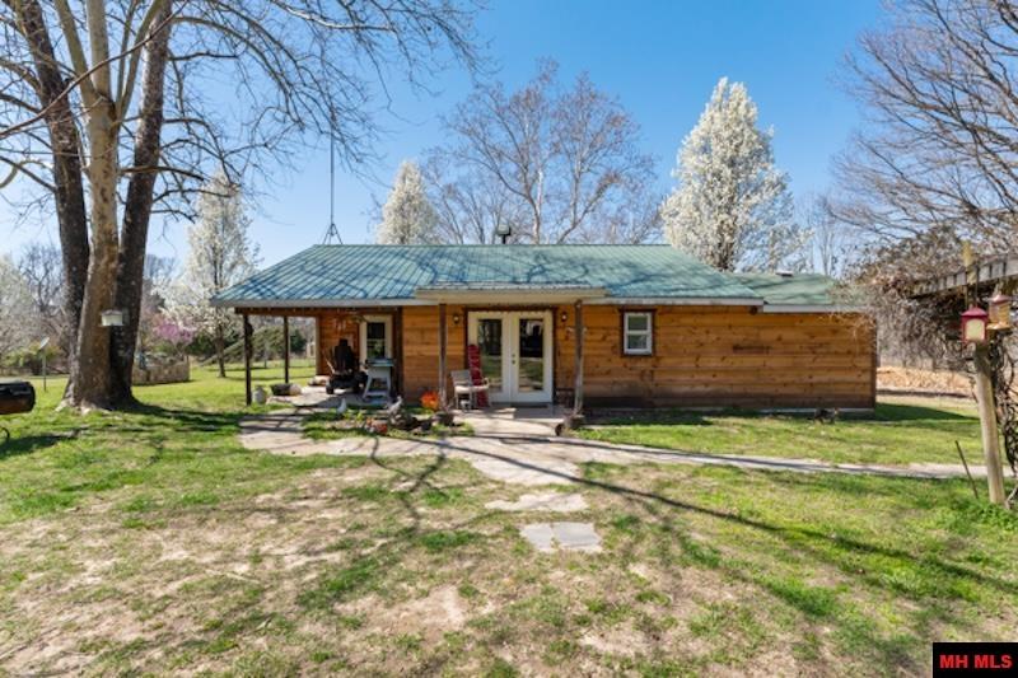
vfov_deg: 68.3
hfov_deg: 91.0
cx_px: 509
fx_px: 500
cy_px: 339
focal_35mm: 18
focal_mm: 11.8
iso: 320
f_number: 9
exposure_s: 1/200
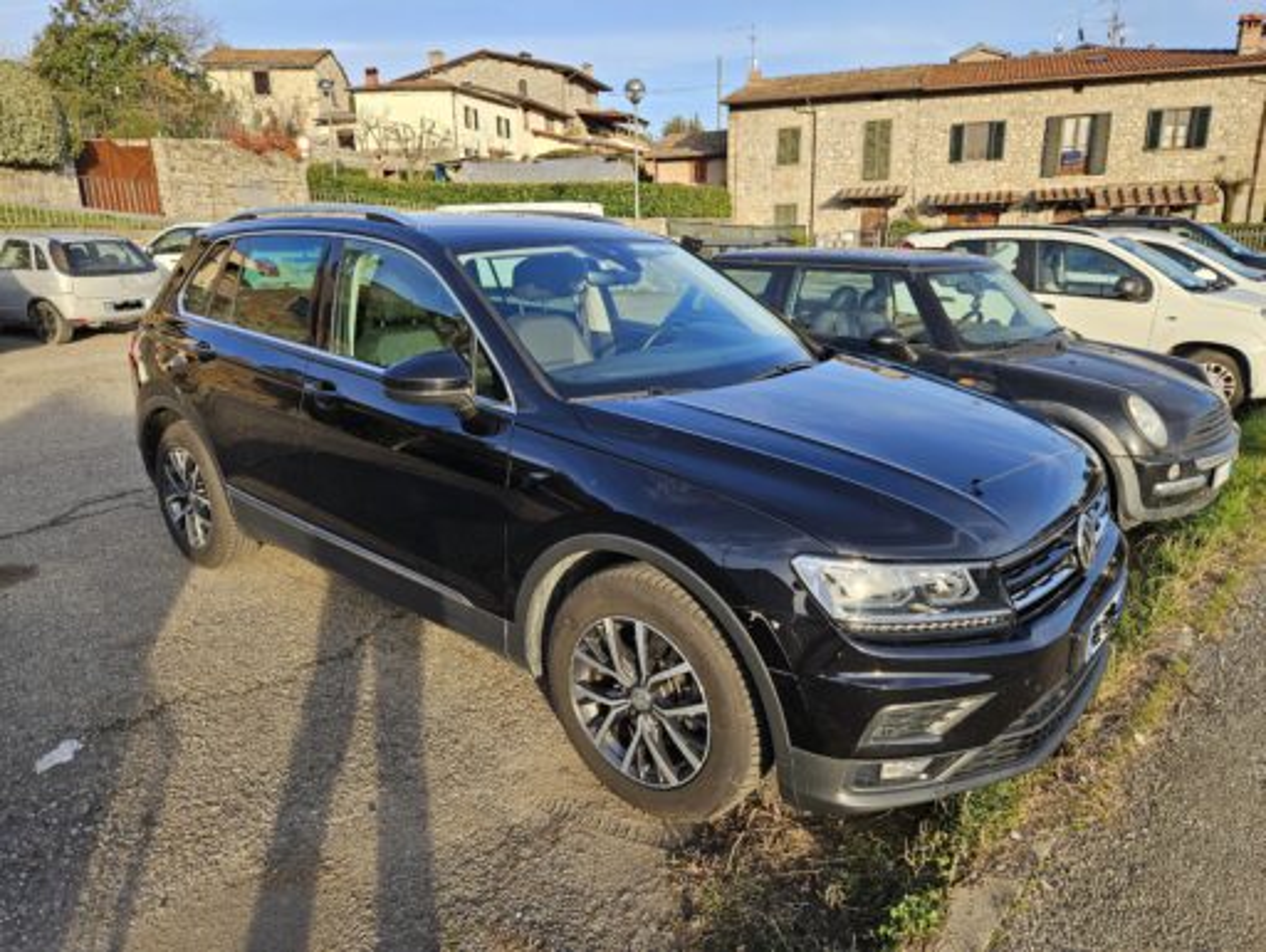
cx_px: 633
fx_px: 842
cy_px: 476
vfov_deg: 59.0
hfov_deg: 73.9
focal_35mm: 23
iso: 25
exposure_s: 1/405
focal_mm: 5.4
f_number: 1.8
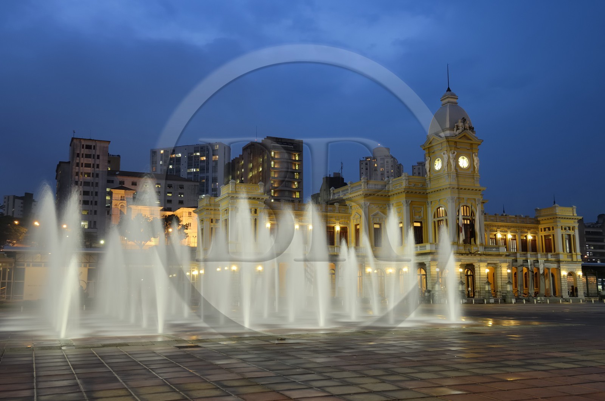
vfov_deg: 39.8
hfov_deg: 57.3
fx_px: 554
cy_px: 200
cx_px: 302
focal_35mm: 33
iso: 100
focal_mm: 22
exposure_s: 2
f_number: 8
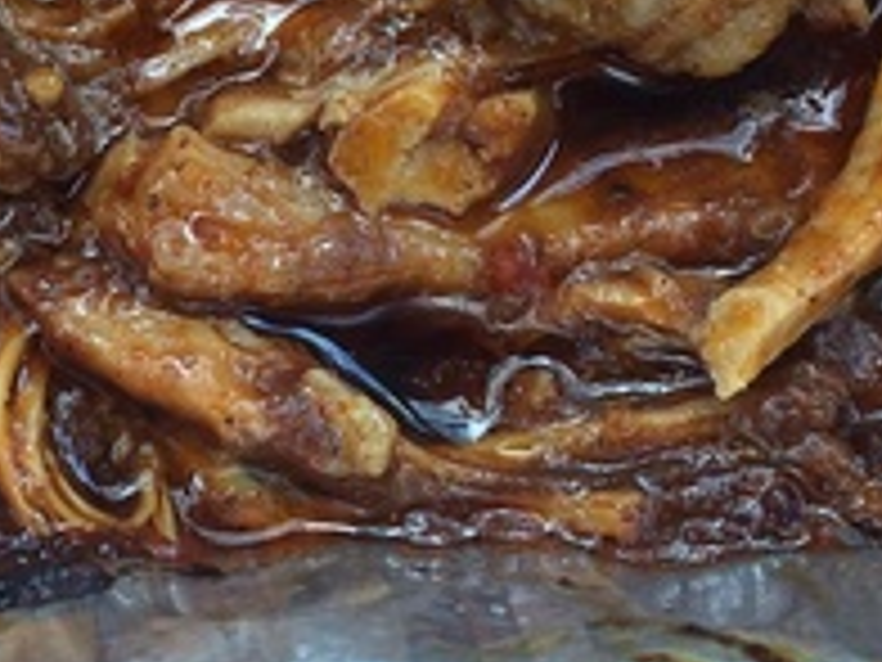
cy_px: -268
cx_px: 128
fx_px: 2624
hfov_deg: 18.8
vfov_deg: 13.7
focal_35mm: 103
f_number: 2.2
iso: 40
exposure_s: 1/100
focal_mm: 4.15
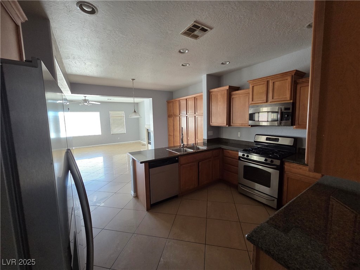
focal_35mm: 13
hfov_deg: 106.2
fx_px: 135
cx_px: 180
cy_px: 135
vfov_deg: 89.9
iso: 500
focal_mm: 2.2
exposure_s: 1/60
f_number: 2.2
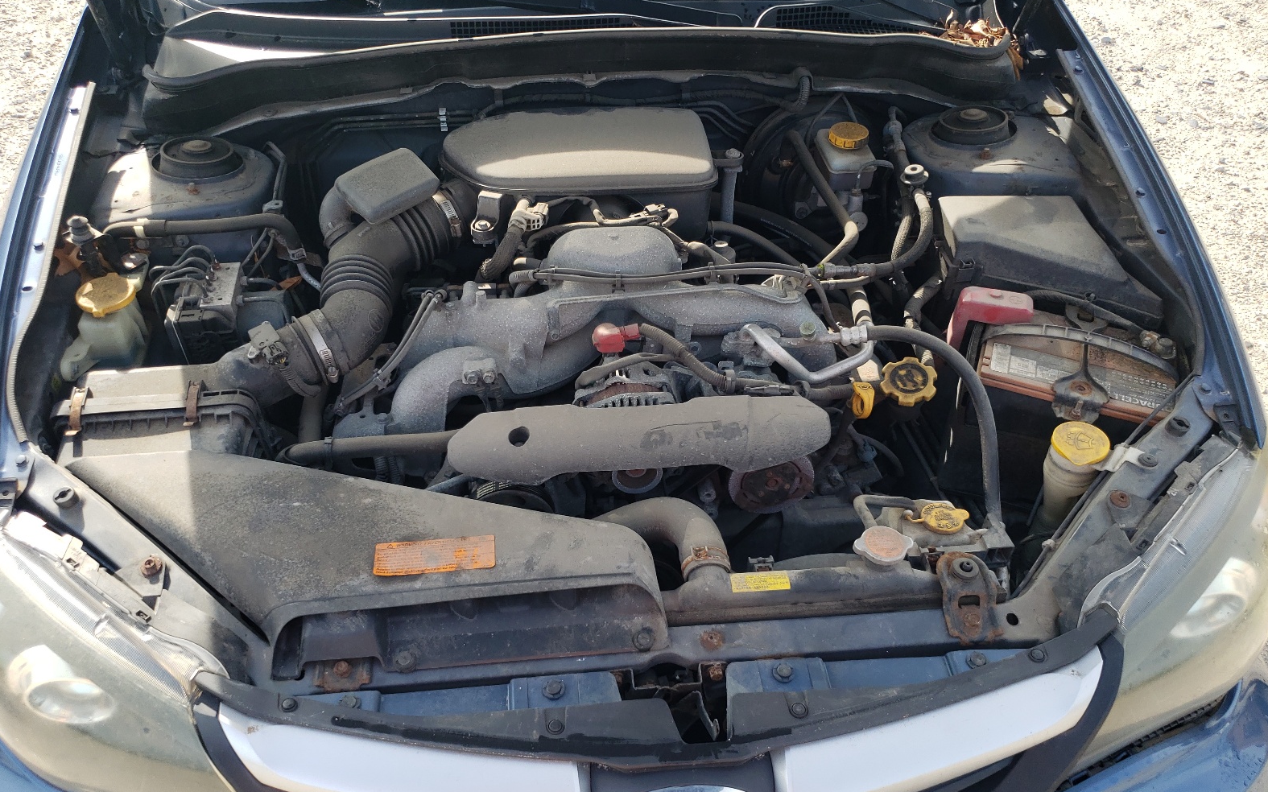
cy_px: 452
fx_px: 967
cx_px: 628
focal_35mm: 28
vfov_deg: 44.4
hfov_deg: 66.5
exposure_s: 1/625
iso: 50
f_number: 1.5
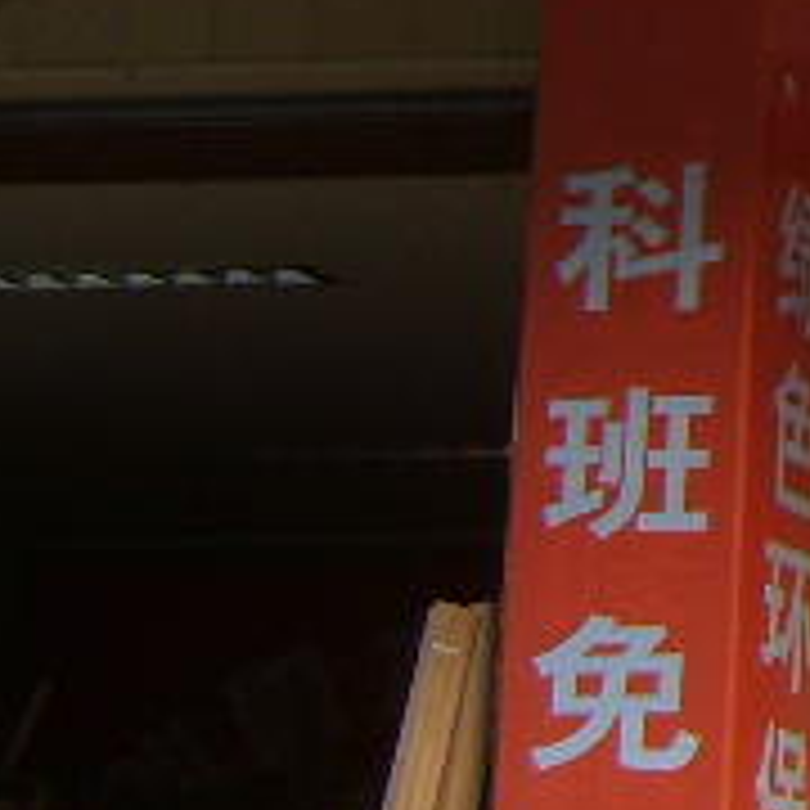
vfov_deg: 9.8
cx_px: 2124
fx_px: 4659
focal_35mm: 176
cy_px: -171
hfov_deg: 8.8
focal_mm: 5.8
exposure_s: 1/45
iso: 50
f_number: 2.8
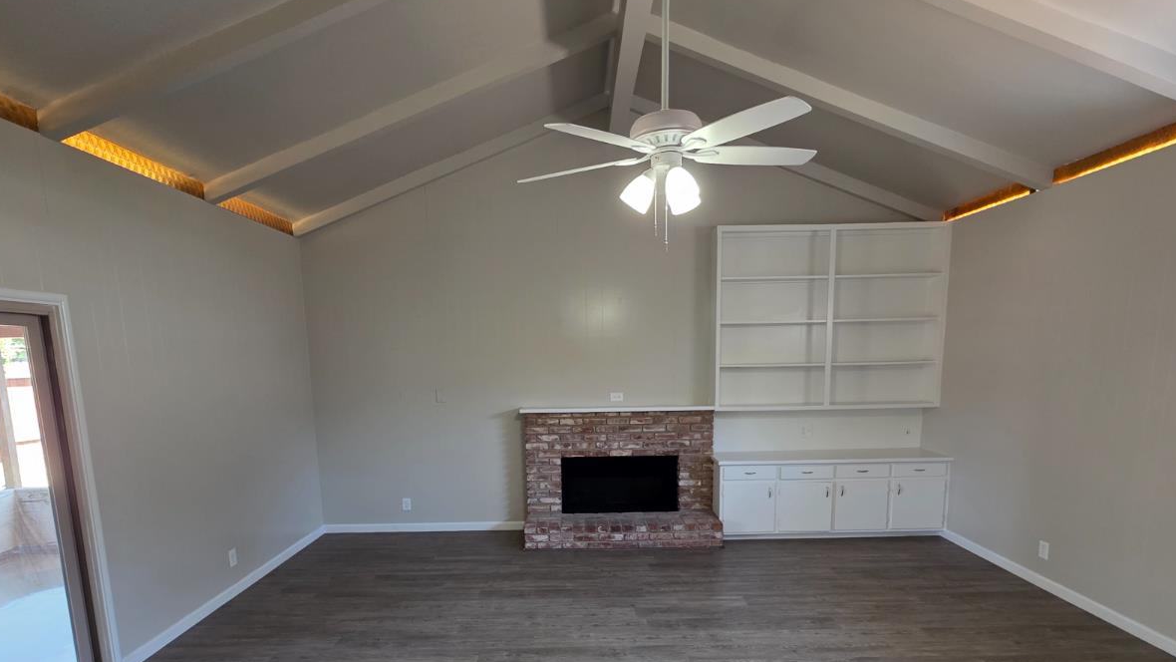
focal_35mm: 18
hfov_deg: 92.7
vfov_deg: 59.3
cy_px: 452
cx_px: 580
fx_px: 561
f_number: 1.9
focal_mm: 2.2
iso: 160
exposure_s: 1/60
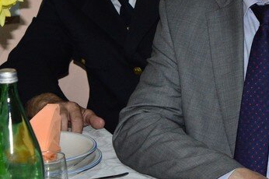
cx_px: 289
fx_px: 1179
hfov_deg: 12.8
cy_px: -15
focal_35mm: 158
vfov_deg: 8.6
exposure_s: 1/60
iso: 6400
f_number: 8
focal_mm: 65
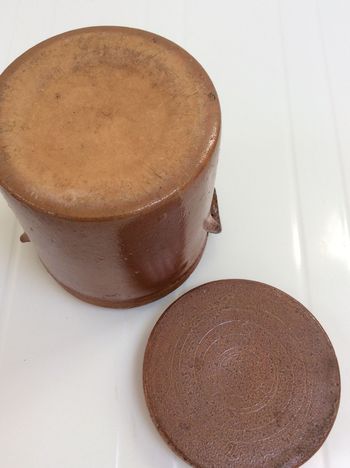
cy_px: 230
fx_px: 487
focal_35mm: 36
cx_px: 158
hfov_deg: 39.5
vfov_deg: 51.4
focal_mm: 3.3
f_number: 2.4
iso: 40
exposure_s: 1/100
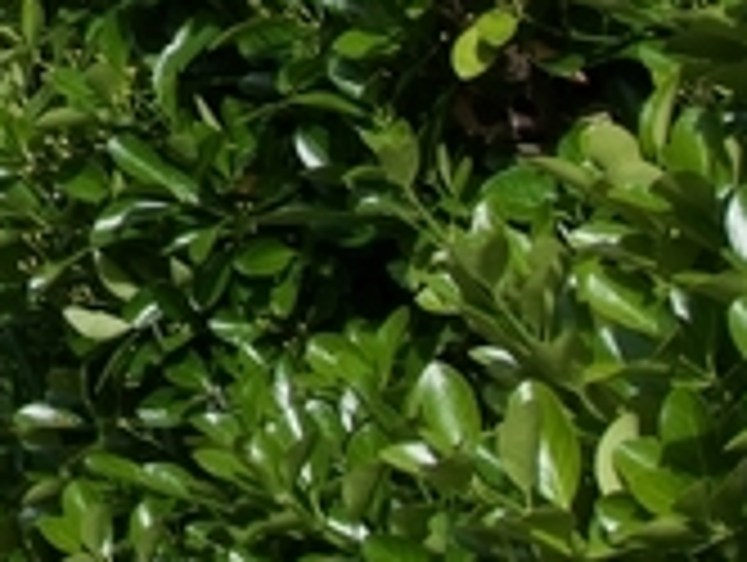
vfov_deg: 5.0
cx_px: -1634
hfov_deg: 6.3
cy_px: -1111
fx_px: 6083
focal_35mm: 281
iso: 160
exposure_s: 1/500
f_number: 8
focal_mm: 27
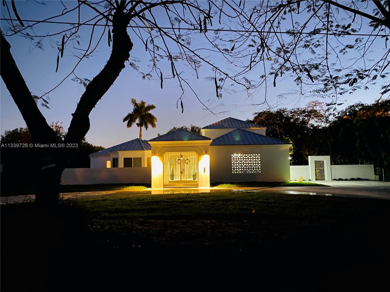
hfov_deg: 67.3
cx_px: 195
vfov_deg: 53.1
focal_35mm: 26
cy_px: 146
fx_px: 293
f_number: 1.8
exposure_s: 1/4
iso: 500
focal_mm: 4.25
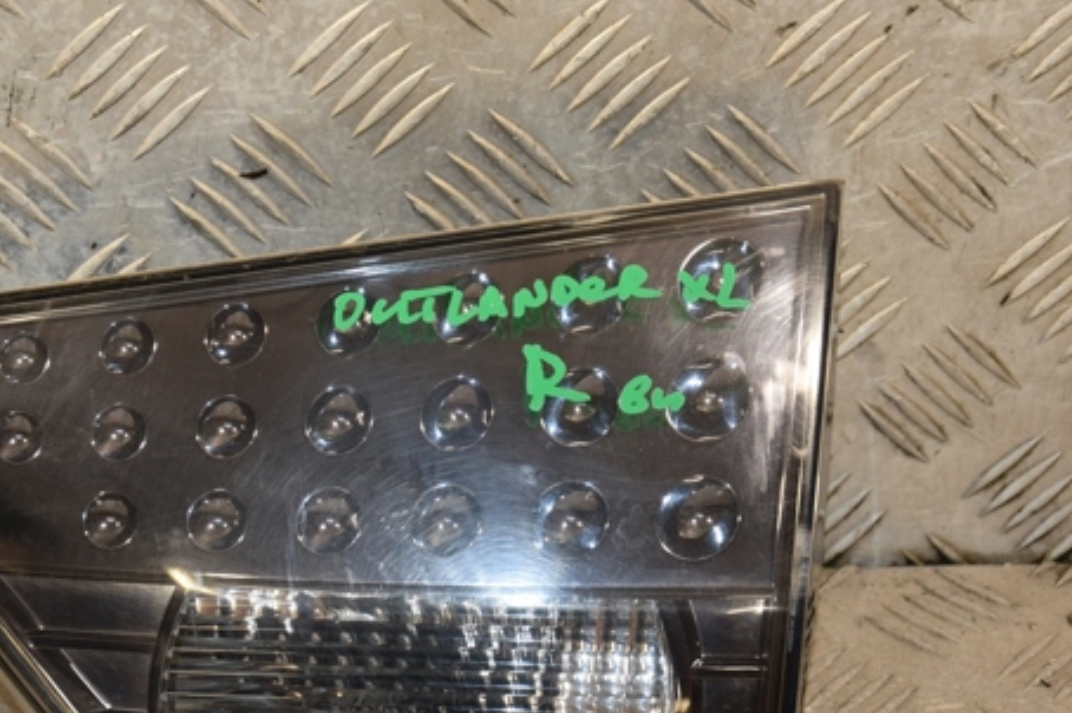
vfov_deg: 9.3
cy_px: 472
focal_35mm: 148
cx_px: 390
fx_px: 4404
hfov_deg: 13.9
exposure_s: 1/160
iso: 800
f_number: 5.3
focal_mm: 70
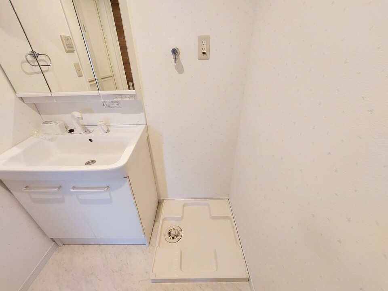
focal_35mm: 13
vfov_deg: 89.9
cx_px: 194
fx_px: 146
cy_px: 146
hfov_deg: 106.2
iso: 400
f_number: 2.2
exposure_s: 1/24
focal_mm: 1.74
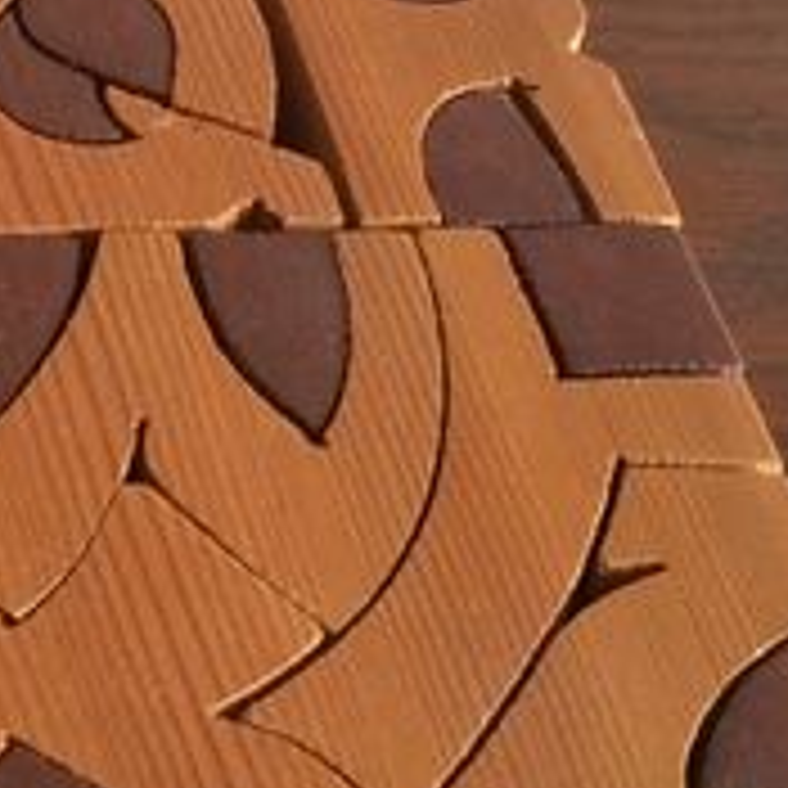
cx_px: -603
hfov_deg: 11.9
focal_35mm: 136
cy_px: 146
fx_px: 3503
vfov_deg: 12.8
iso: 80
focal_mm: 4.12
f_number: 2.2
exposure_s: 1/30
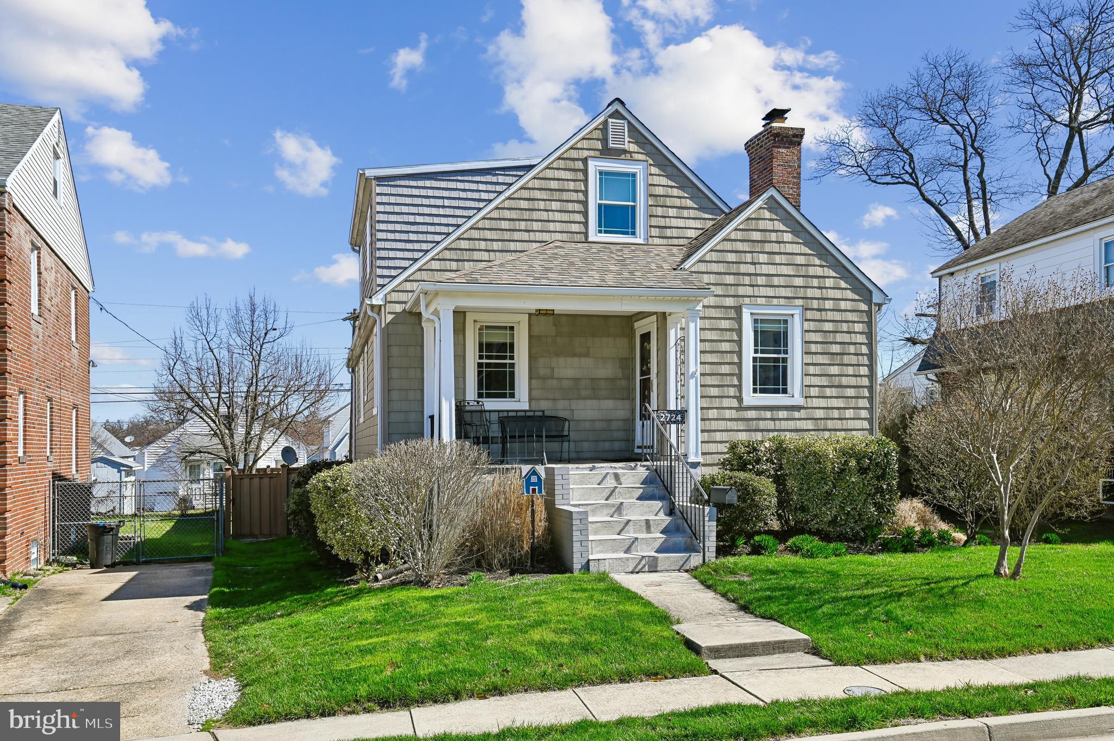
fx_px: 897
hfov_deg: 63.7
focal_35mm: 29
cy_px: 370
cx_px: 557
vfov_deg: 44.9
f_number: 7.1
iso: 100
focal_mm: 29
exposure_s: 1/400
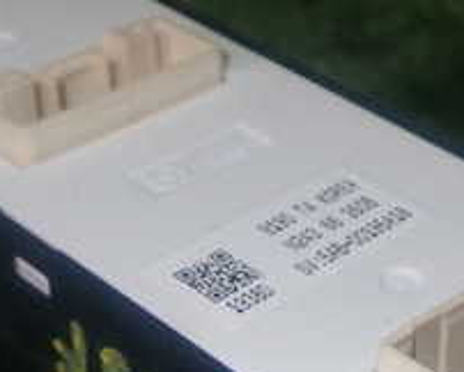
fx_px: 1512
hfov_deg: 17.4
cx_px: 278
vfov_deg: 13.8
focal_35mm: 110
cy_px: 388
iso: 200
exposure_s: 1/40
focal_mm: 6.83
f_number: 8
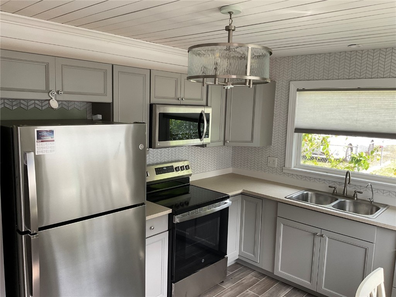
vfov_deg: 48.2
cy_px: 148
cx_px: 198
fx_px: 332
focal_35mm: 29
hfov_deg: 61.7
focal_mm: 3
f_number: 1.8
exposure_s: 1/122
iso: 64
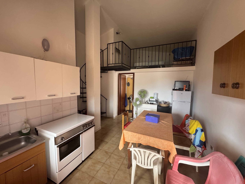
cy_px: 92
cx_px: 122
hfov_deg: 102.1
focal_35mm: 14
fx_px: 99
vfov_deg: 85.7
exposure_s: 1/99
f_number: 2.2
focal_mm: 2.22
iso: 320
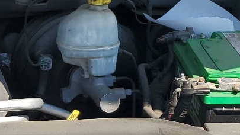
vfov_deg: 10.8
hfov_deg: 17.7
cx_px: -82
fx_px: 713
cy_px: 75
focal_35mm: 112
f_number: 1.5
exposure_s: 1/2500
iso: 50
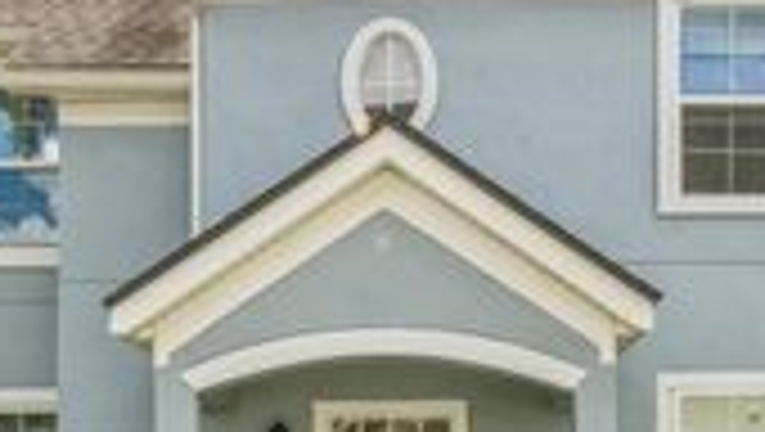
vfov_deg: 26.2
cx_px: 450
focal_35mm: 45
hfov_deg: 45.4
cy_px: 344
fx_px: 910
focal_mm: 14.6
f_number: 18
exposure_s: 1/100
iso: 500
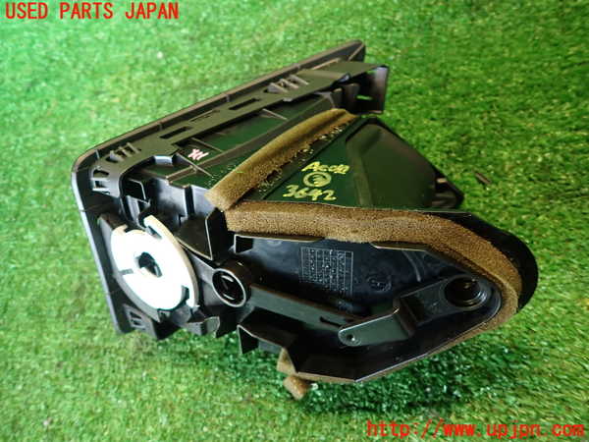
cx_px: 294
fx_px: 425
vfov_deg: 54.9
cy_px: 221
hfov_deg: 69.4
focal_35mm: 25
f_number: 2
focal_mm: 4.5
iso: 320
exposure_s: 1/30
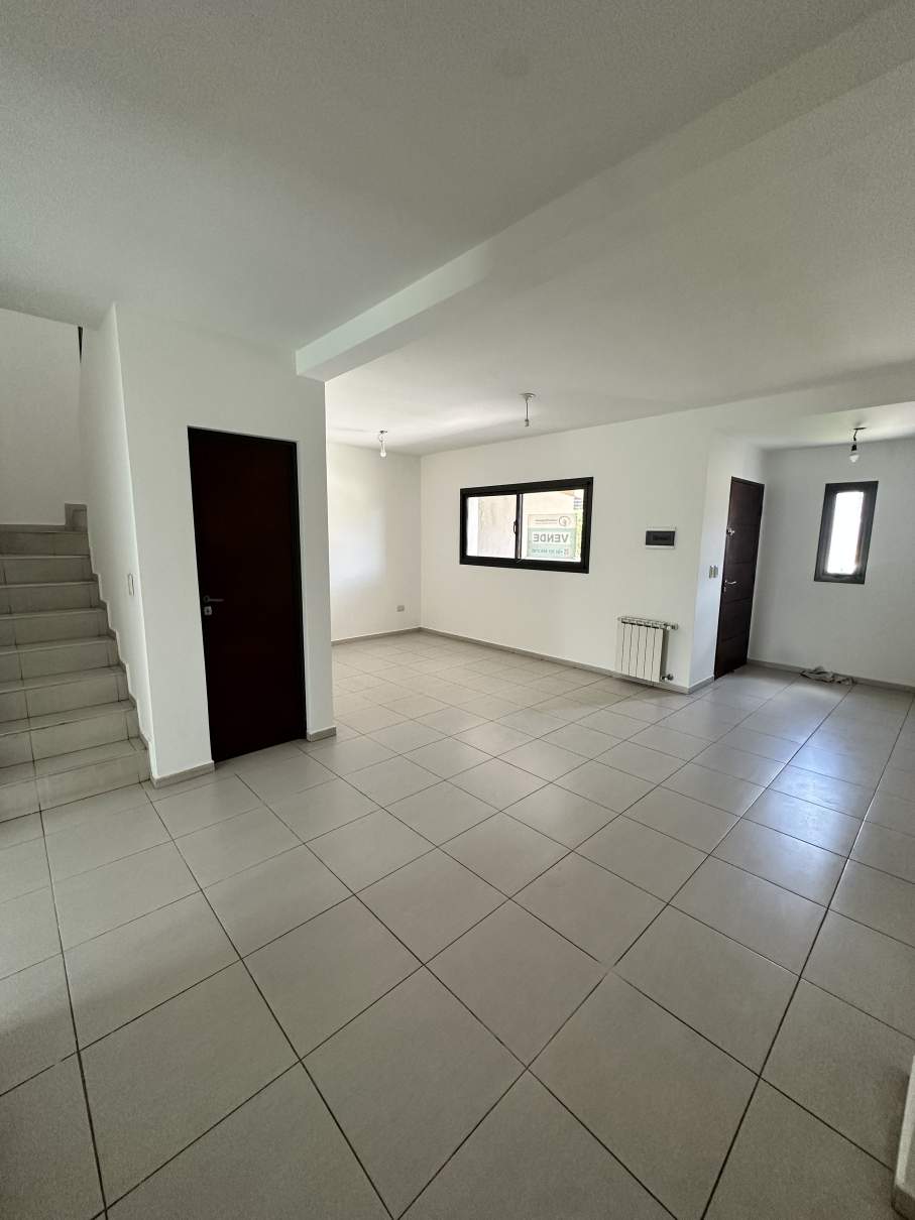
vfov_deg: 102.1
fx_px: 494
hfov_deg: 85.7
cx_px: 458
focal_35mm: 14
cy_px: 610
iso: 200
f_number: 2.2
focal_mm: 2.22
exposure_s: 1/99
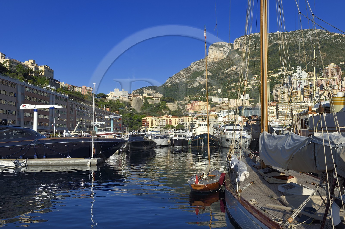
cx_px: 172
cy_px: 114
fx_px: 345
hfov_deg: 53.2
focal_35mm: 36
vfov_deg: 36.8
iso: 200
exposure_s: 1/250
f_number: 14
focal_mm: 36
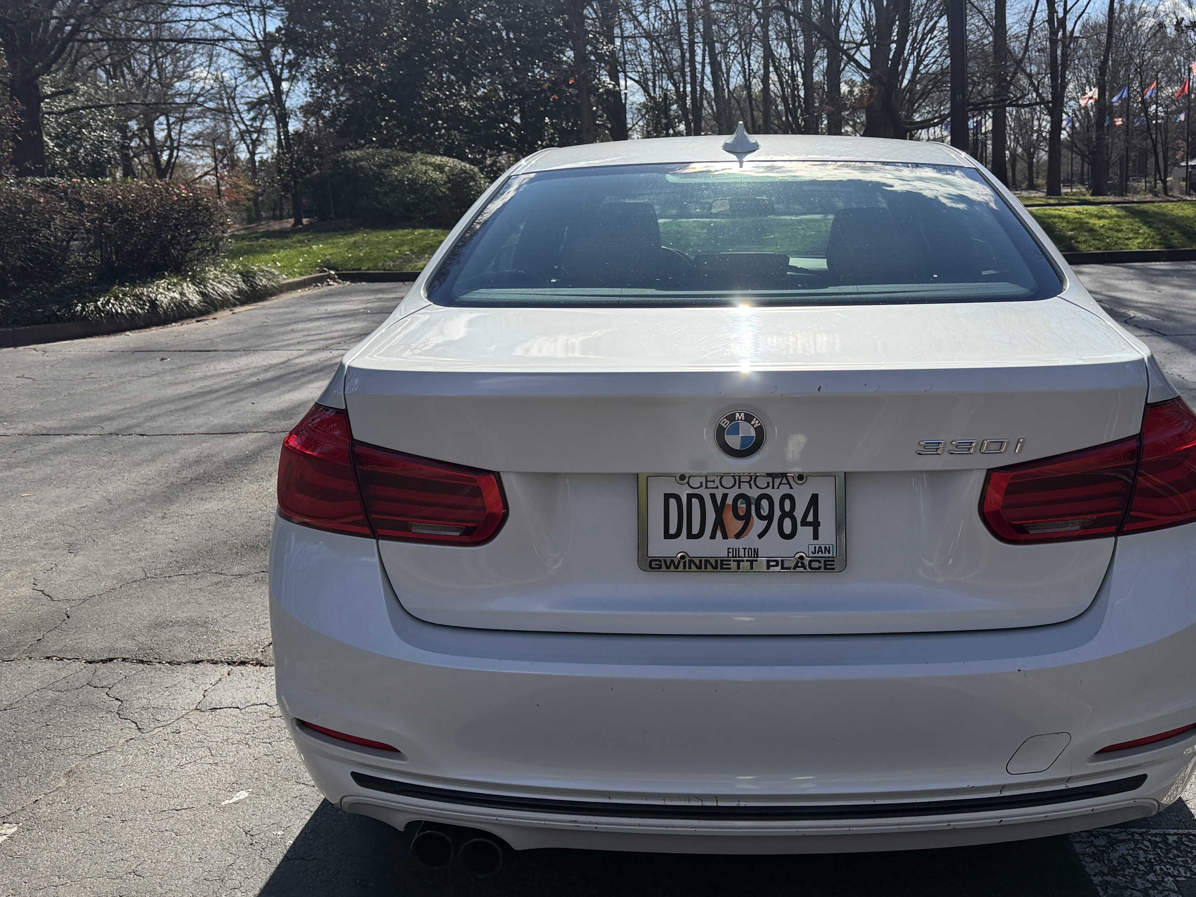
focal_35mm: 29
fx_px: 1002
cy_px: 381
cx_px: 714
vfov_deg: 48.1
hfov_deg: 61.2
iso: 100
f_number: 1.78
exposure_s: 1/4405
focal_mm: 6.76
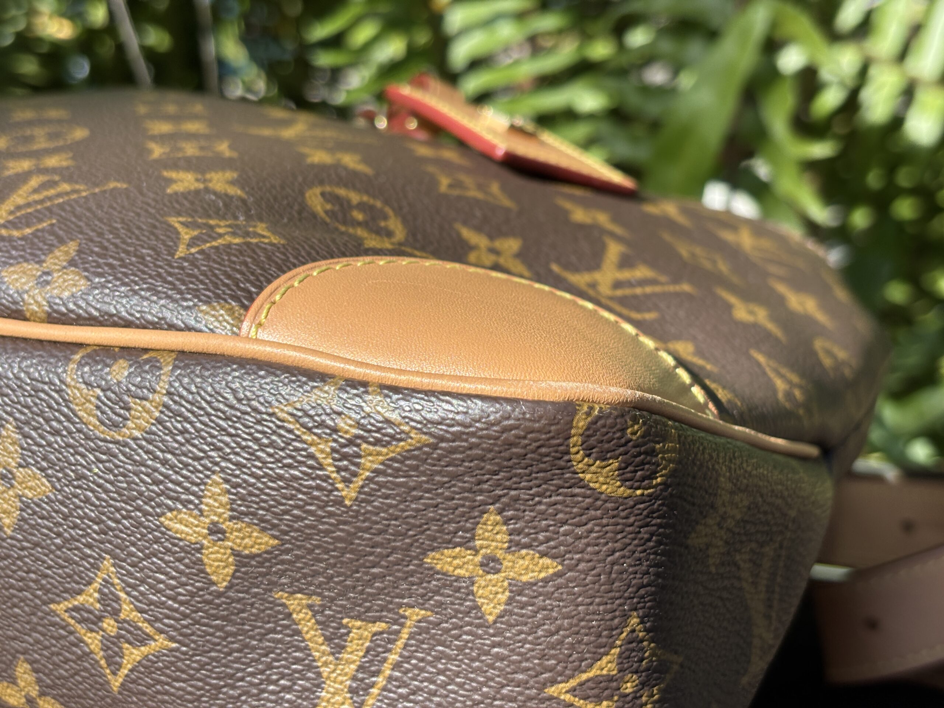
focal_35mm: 52
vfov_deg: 28.0
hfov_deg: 36.8
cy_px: 354
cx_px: 472
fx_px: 1418
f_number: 1.6
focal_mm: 5.96
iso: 32
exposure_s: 1/1103
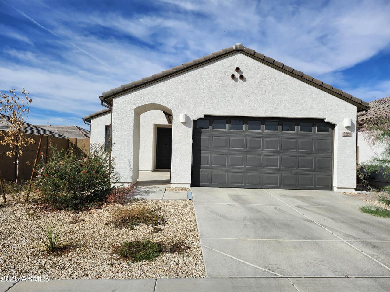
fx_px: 259
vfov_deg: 58.9
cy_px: 146
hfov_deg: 73.9
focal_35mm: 23
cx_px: 195
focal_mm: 5.54
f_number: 1.8
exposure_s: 1/2874
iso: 25
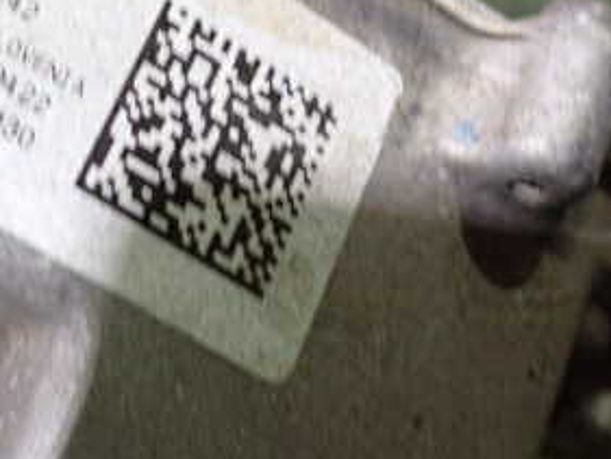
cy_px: 83
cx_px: 96
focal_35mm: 64
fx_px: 1130
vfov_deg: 22.6
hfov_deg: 29.4
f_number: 2.3
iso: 500
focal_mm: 5.4
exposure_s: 1/30
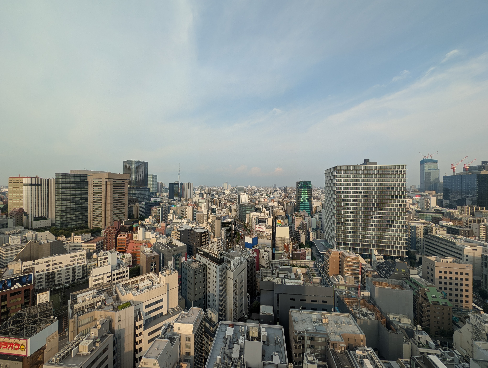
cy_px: 184
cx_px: 244
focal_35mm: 12
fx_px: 169
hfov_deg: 110.5
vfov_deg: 94.6
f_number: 1.7
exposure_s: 1/1126
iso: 50
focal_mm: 2.02
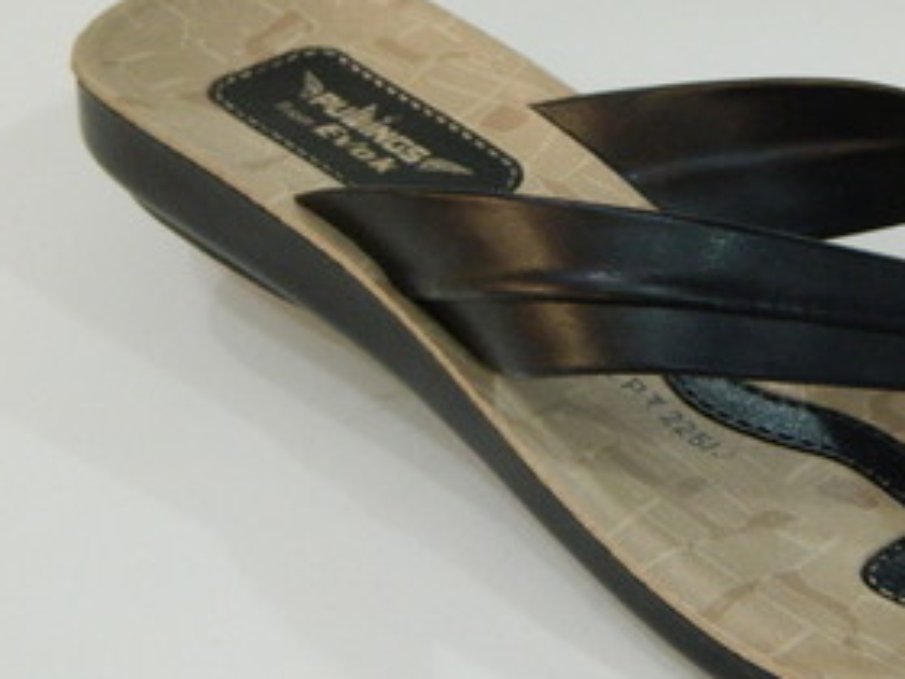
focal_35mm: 125
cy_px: 289
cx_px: 782
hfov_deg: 15.6
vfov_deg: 11.9
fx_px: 3268
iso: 400
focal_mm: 12.6
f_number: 4
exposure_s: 1/15
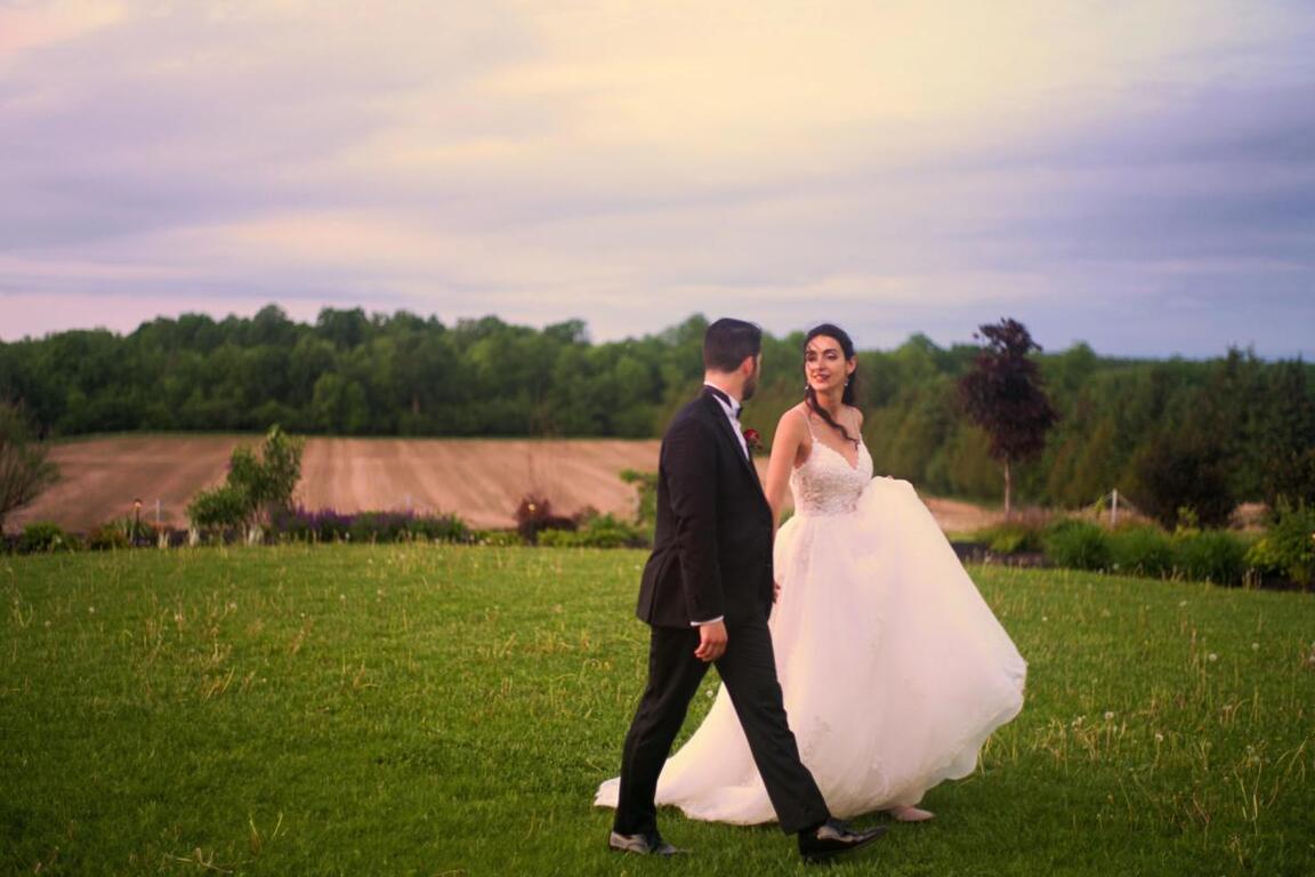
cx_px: 658
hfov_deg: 39.6
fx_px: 1826
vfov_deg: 27.0
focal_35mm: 50
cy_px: 438
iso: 200
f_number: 1.4
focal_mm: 50
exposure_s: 1/90
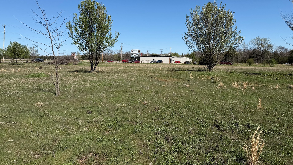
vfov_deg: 42.7
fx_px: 210
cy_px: 65
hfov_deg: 69.9
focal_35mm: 27
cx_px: 145
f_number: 1.78
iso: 80
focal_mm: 6.76
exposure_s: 1/6173
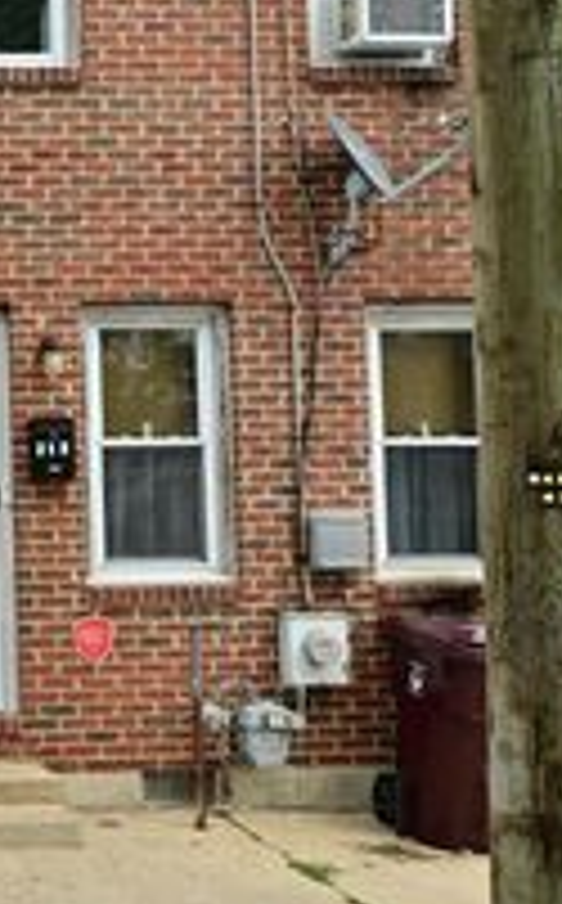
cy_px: 362
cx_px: -346
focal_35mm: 67
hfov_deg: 16.9
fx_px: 1654
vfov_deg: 30.5
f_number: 16
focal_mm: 26.5
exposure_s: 1/200
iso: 400
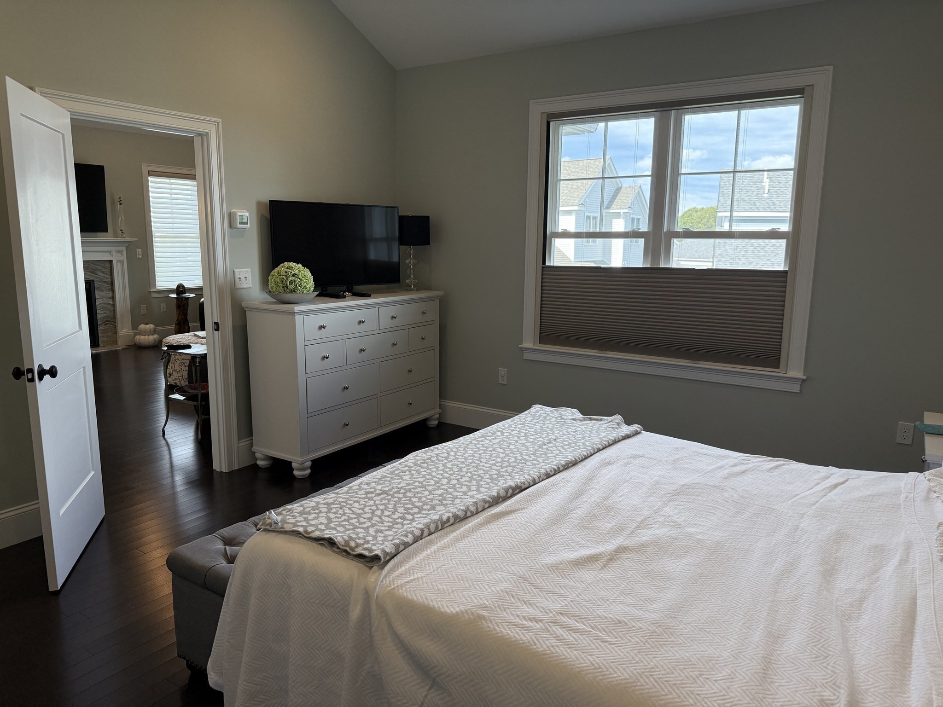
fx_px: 654
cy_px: 354
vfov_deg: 56.8
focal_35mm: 24
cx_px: 472
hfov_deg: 71.6
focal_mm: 6.76
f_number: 1.78
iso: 200
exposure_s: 1/234
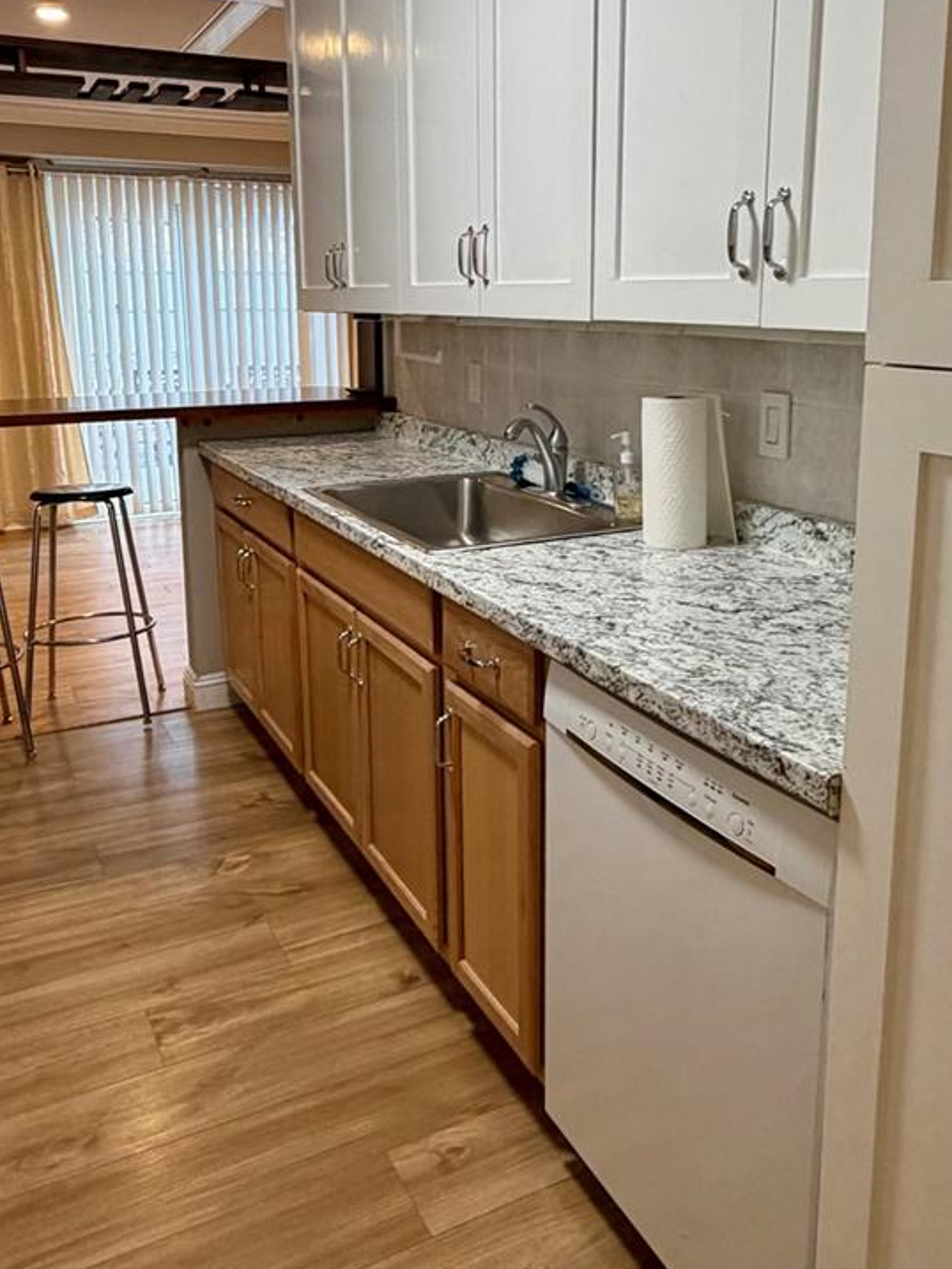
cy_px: 540
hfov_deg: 46.8
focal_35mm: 30
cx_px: 520
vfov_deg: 59.7
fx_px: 1100
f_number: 2.2
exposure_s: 1/60
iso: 200
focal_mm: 2.22
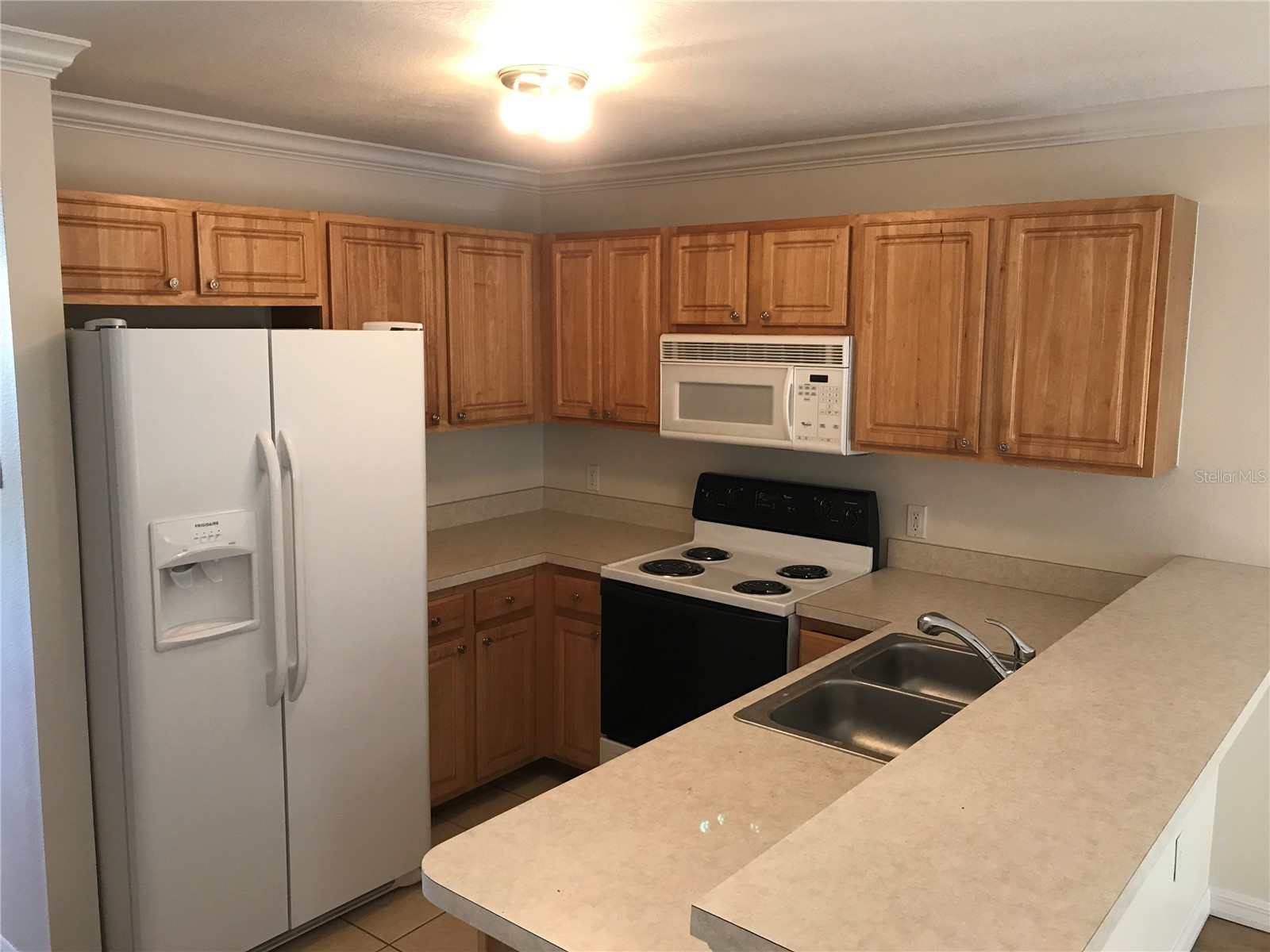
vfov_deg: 49.7
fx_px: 1027
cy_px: 476
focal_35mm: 28
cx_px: 635
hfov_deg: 63.4
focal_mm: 3.99
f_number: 1.8
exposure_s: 1/15
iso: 40
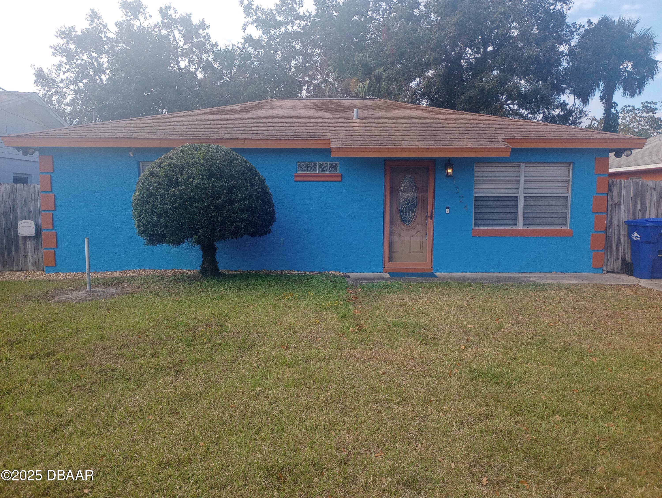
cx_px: 331
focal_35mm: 28
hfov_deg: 63.4
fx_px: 536
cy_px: 249
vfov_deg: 49.8
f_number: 1.8
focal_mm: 4.27
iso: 112
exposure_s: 1/258
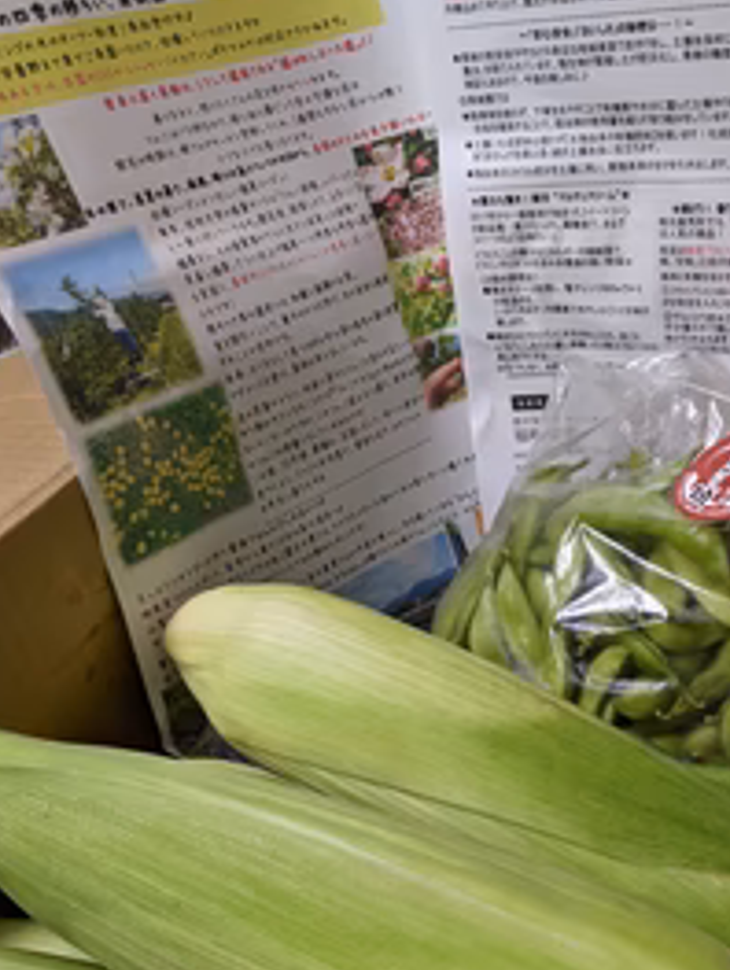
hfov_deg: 34.9
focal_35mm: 41
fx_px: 1150
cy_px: 653
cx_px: 483
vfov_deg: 45.0
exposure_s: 1/25
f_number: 1.8
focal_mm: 4.44
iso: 134
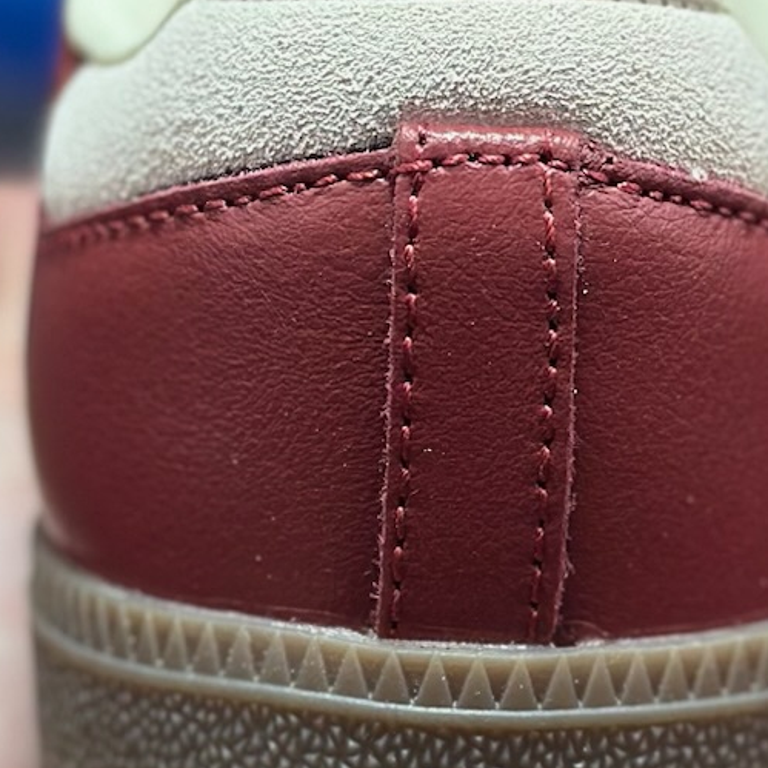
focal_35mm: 174
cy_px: 255
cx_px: 445
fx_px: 4368
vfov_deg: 10.0
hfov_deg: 10.0
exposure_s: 1/555
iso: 80
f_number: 1.78
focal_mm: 6.86
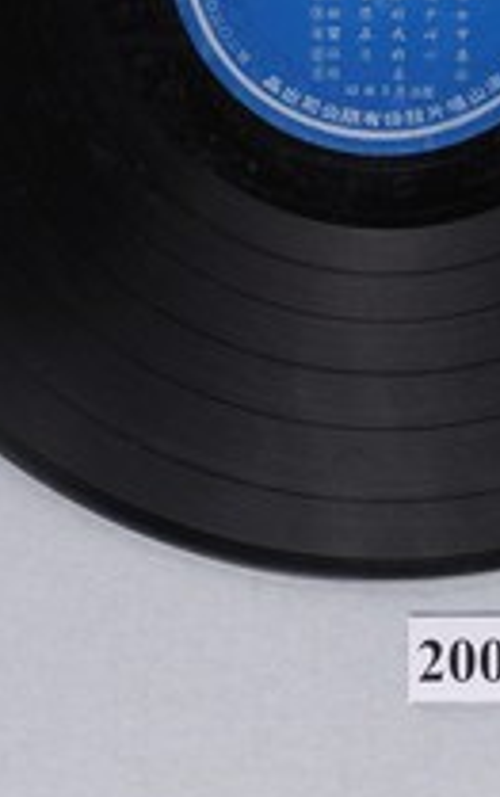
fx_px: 4069
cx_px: 385
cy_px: -69
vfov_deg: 11.1
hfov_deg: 7.0
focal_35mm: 187
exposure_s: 1/40
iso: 200
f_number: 11
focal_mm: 40
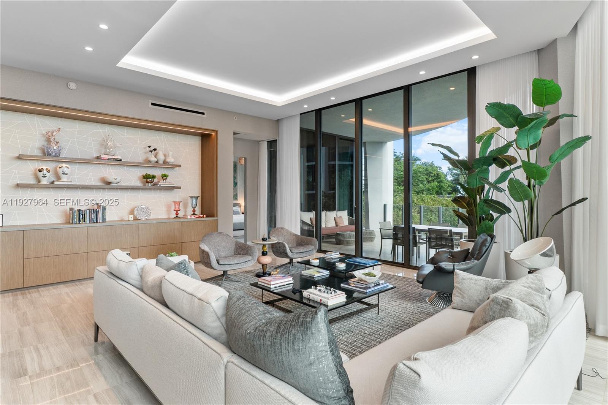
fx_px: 304
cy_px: 202
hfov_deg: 90.0
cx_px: 304
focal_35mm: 18
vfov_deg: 67.4
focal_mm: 12
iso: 400
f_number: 8
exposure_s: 1/20
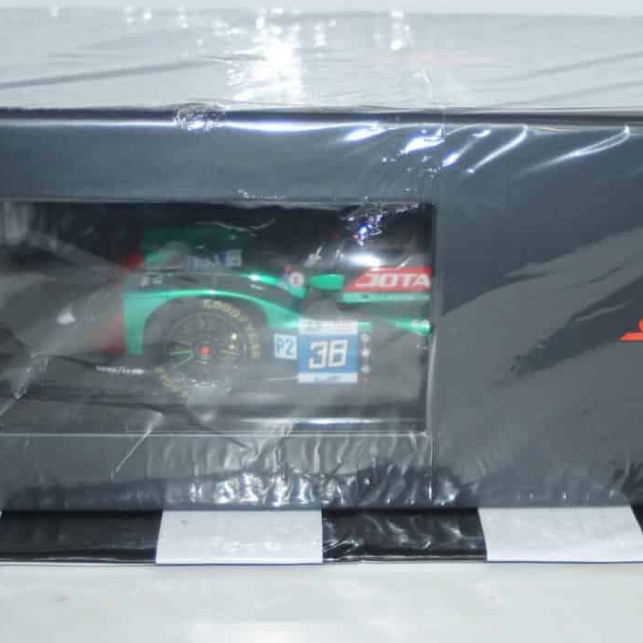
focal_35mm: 75
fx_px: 1576
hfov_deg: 22.9
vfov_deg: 23.0
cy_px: 276
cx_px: 449
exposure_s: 1/100
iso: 400
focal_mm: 30
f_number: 4
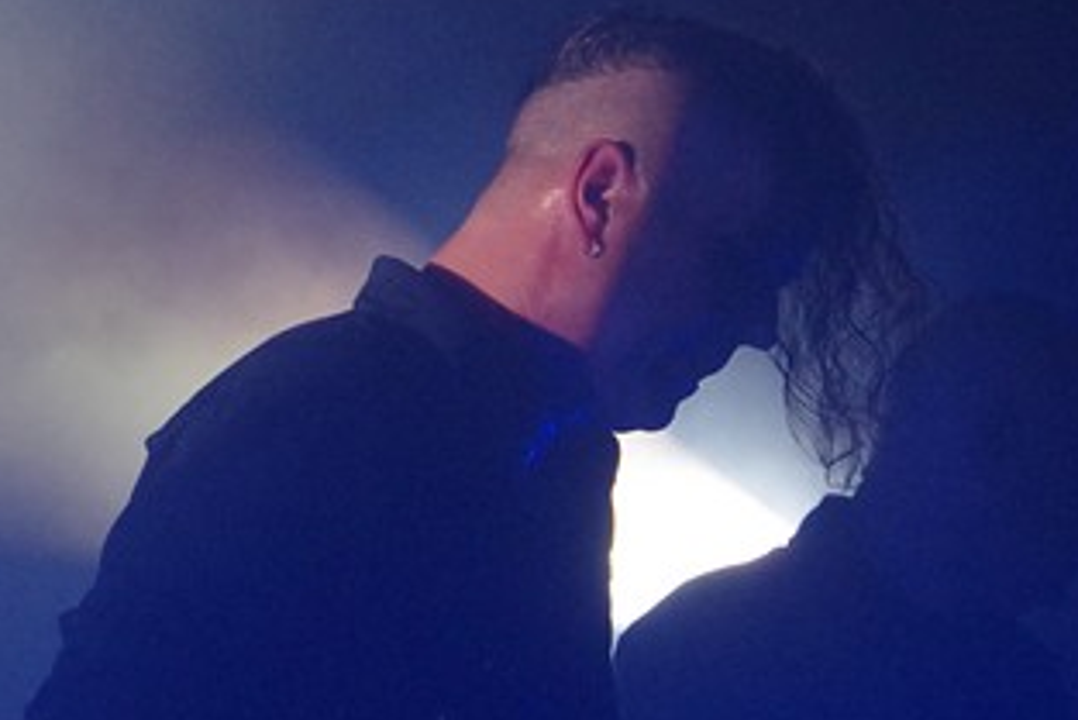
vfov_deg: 4.7
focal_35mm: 293
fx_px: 8777
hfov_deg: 7.0
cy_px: 189
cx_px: -24
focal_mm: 68
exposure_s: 1/500
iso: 1600
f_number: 7.1
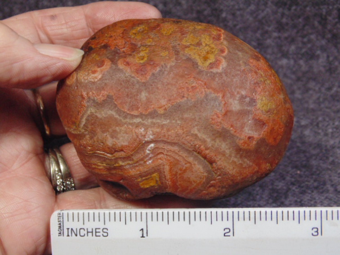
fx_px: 521
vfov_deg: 27.5
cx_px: 170
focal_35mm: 53
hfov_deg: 36.2
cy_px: 128
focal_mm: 9.5
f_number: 3.9
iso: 250
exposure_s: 1/160
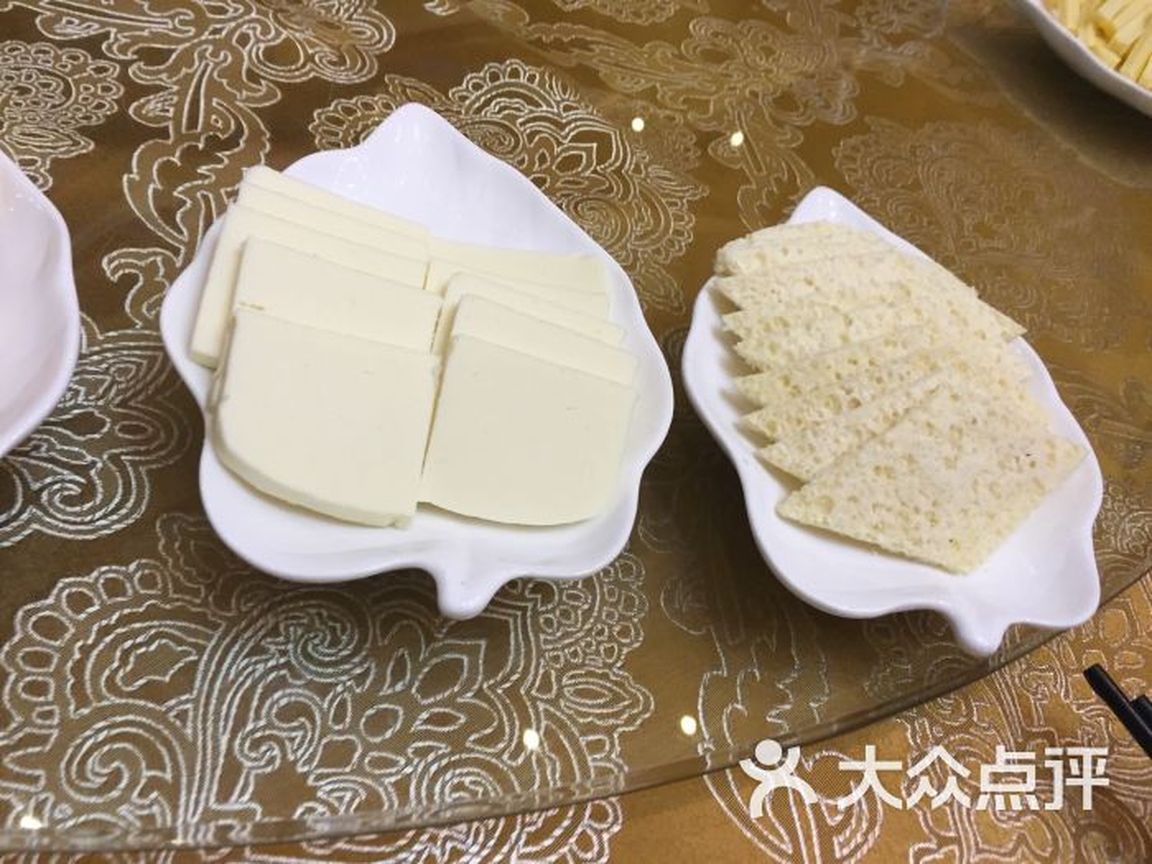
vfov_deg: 48.2
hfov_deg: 61.7
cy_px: 432
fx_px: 965
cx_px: 576
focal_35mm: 29
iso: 80
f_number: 2.2
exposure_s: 1/33
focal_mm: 4.15
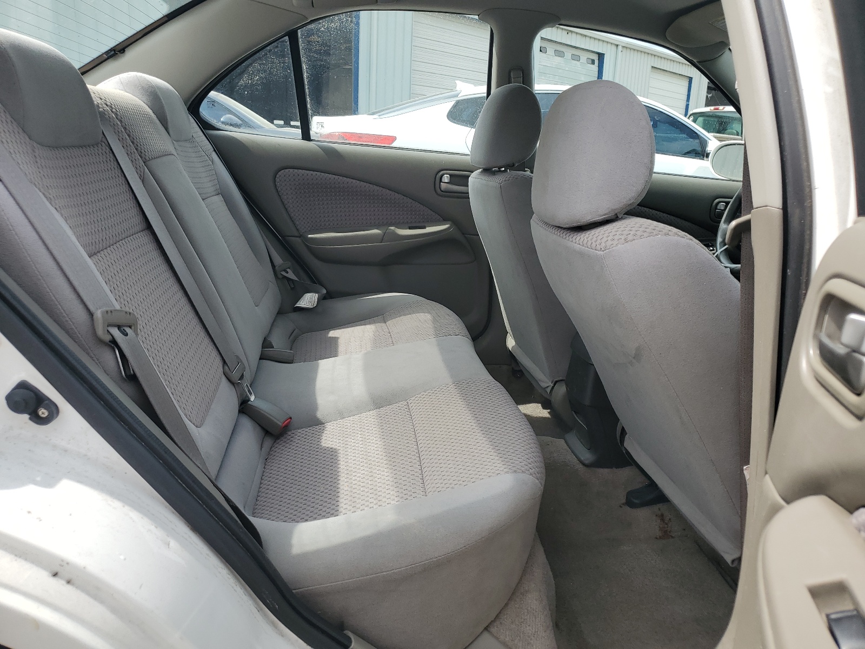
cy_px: 324
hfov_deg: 67.3
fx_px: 650
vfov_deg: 53.1
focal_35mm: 26
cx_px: 432
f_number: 1.5
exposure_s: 1/1667
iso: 50
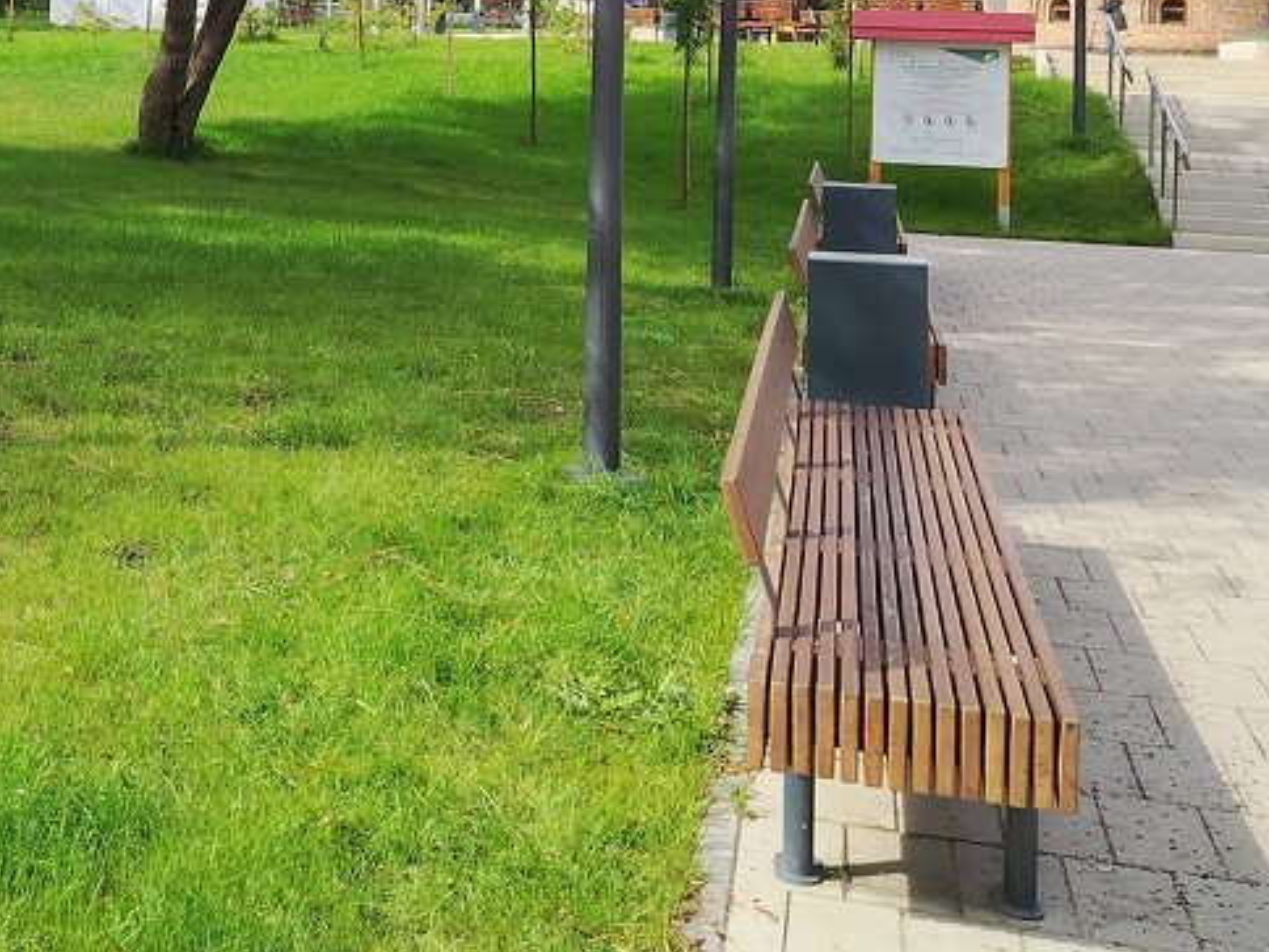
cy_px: 12
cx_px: 241
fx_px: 1943
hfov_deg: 35.0
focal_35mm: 53
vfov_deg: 26.2
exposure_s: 1/982
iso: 100
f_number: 1.75
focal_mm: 5.25
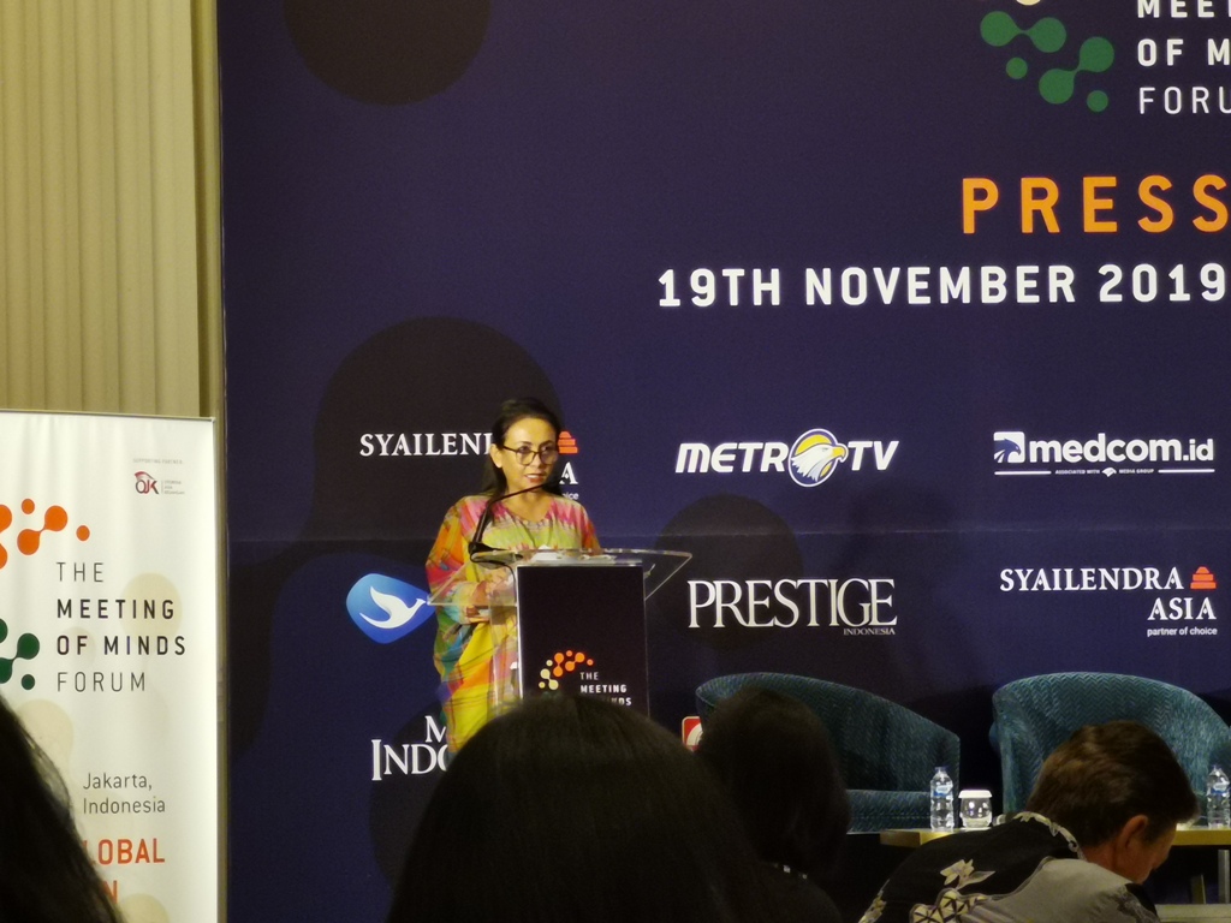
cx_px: 616
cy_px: 462
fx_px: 4801
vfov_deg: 11.0
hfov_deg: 14.6
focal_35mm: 135
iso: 320
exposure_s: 1/33.3
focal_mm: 7.48
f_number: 2.4
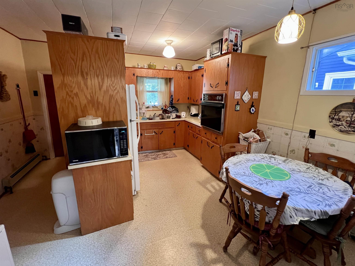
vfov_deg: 89.9
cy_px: 133
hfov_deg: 106.2
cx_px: 178
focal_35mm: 13
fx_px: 133
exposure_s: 1/60
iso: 500
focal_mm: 1.57
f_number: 1.8
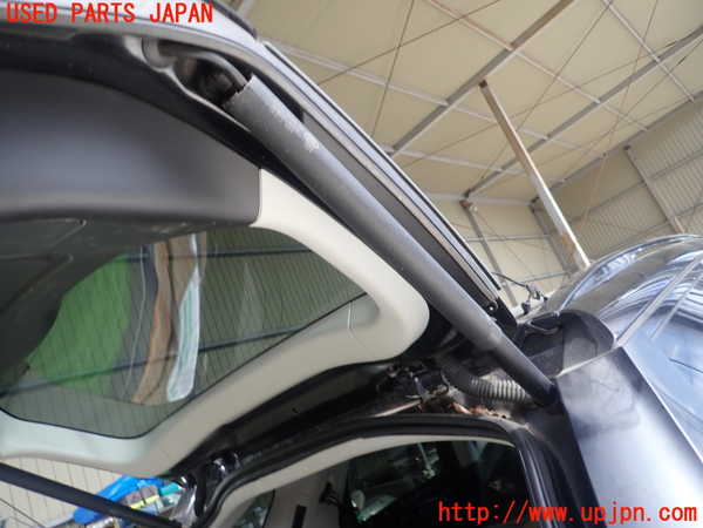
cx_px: 352
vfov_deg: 54.9
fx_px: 508
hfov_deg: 69.4
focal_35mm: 25
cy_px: 264
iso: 100
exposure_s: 1/60
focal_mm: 4.5
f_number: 2
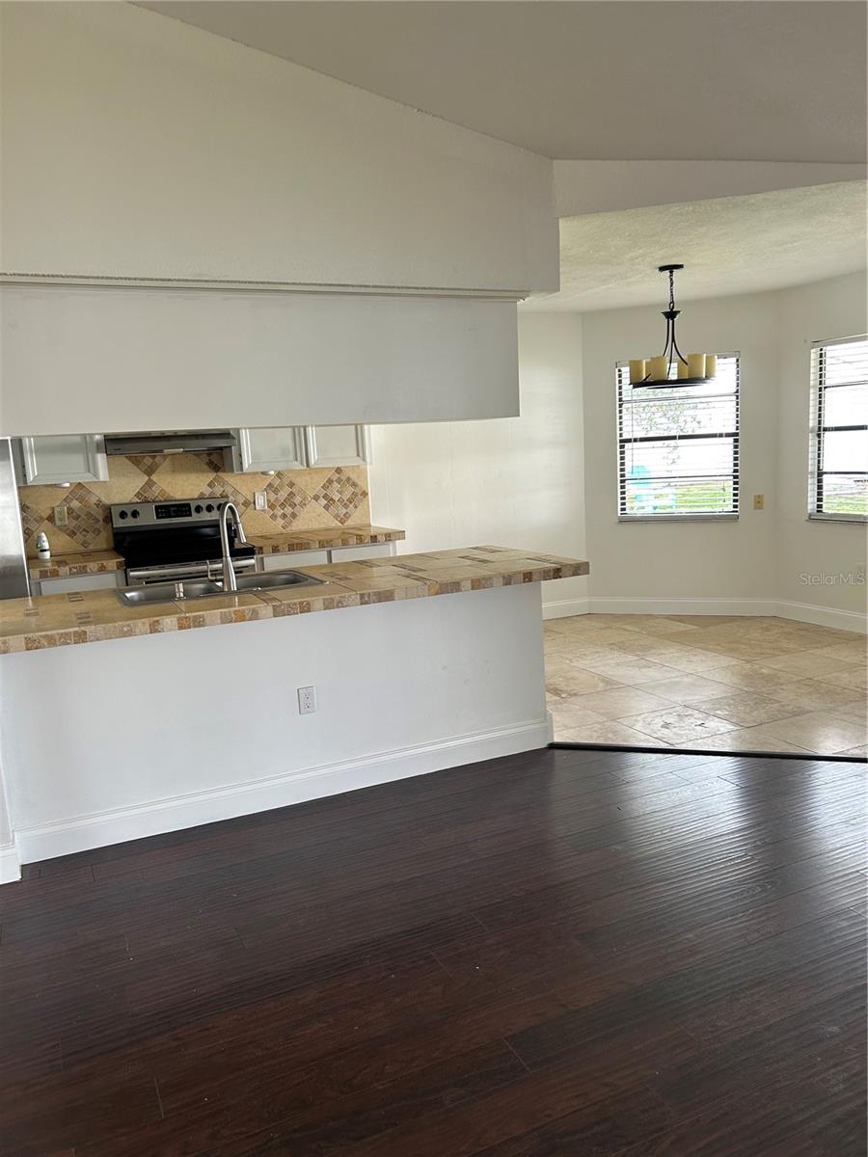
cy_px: 578
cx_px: 434
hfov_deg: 53.1
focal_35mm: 26
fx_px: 869
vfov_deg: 67.3
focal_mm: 5.7
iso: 64
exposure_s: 1/121
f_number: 1.5
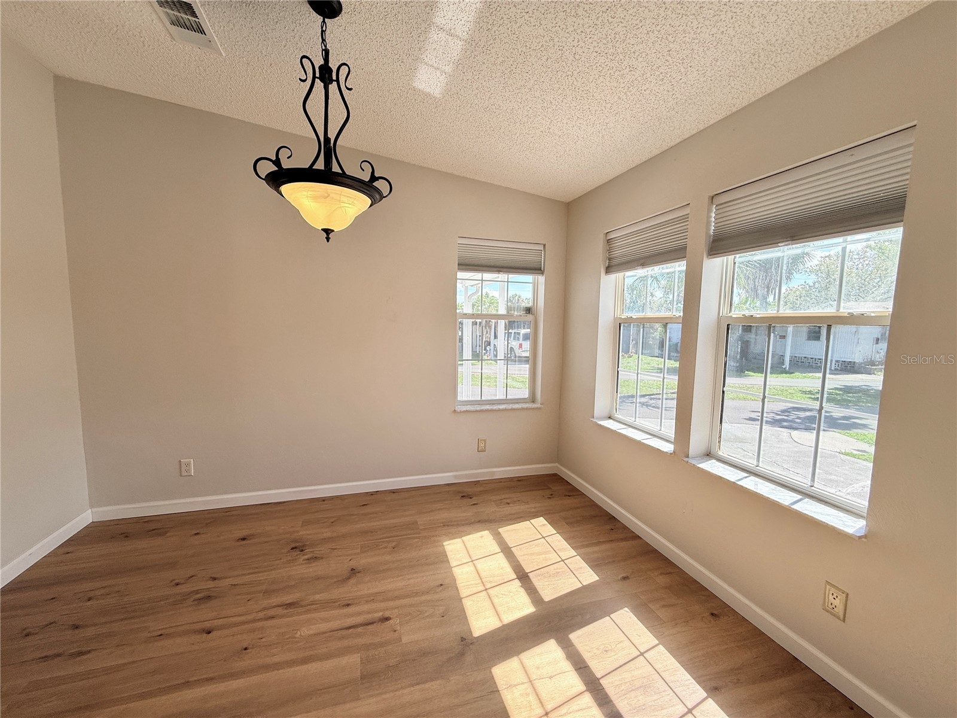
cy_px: 359
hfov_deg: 102.1
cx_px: 478
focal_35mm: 14
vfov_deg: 85.7
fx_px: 387
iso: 50
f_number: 2.2
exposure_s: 1/240
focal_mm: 2.22
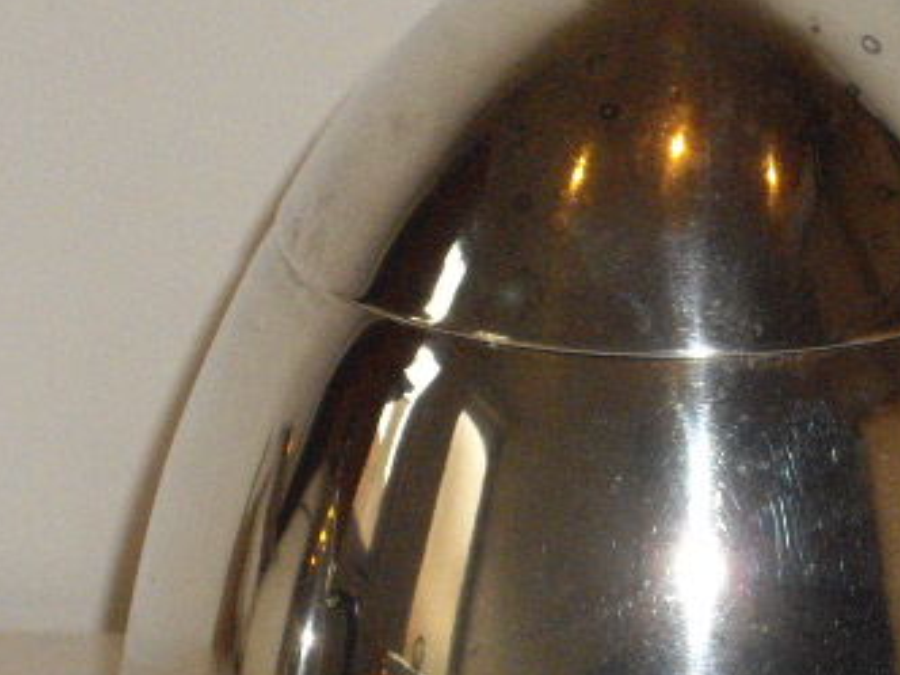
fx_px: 9074
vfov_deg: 4.3
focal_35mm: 349
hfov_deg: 5.7
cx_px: 629
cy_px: 466
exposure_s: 1/125
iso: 400
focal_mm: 23.7
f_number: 5.4
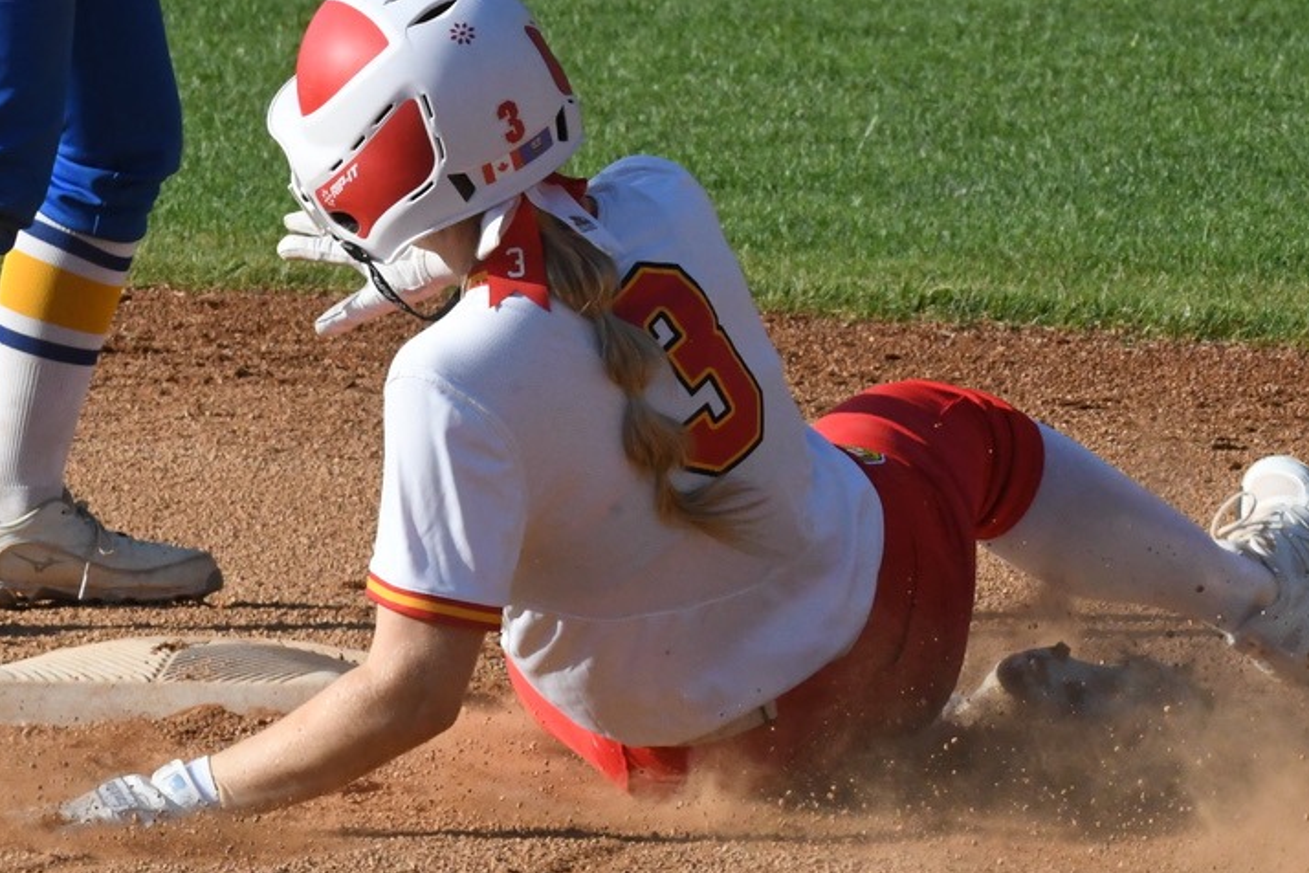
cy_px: 455
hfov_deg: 3.1
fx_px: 24324
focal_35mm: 669
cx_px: 365
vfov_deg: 2.1
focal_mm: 220
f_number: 20
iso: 3200
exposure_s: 1/1600
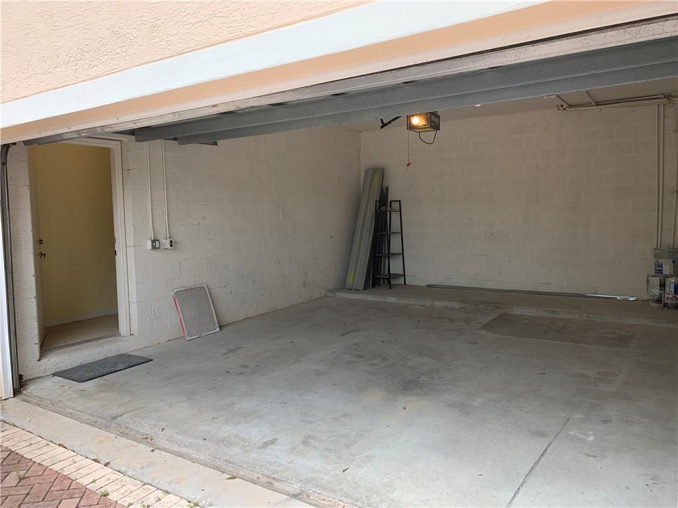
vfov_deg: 53.1
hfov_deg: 67.3
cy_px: 254
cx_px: 339
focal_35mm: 26
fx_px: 509
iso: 32
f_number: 1.8
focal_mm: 4.25
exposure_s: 1/122
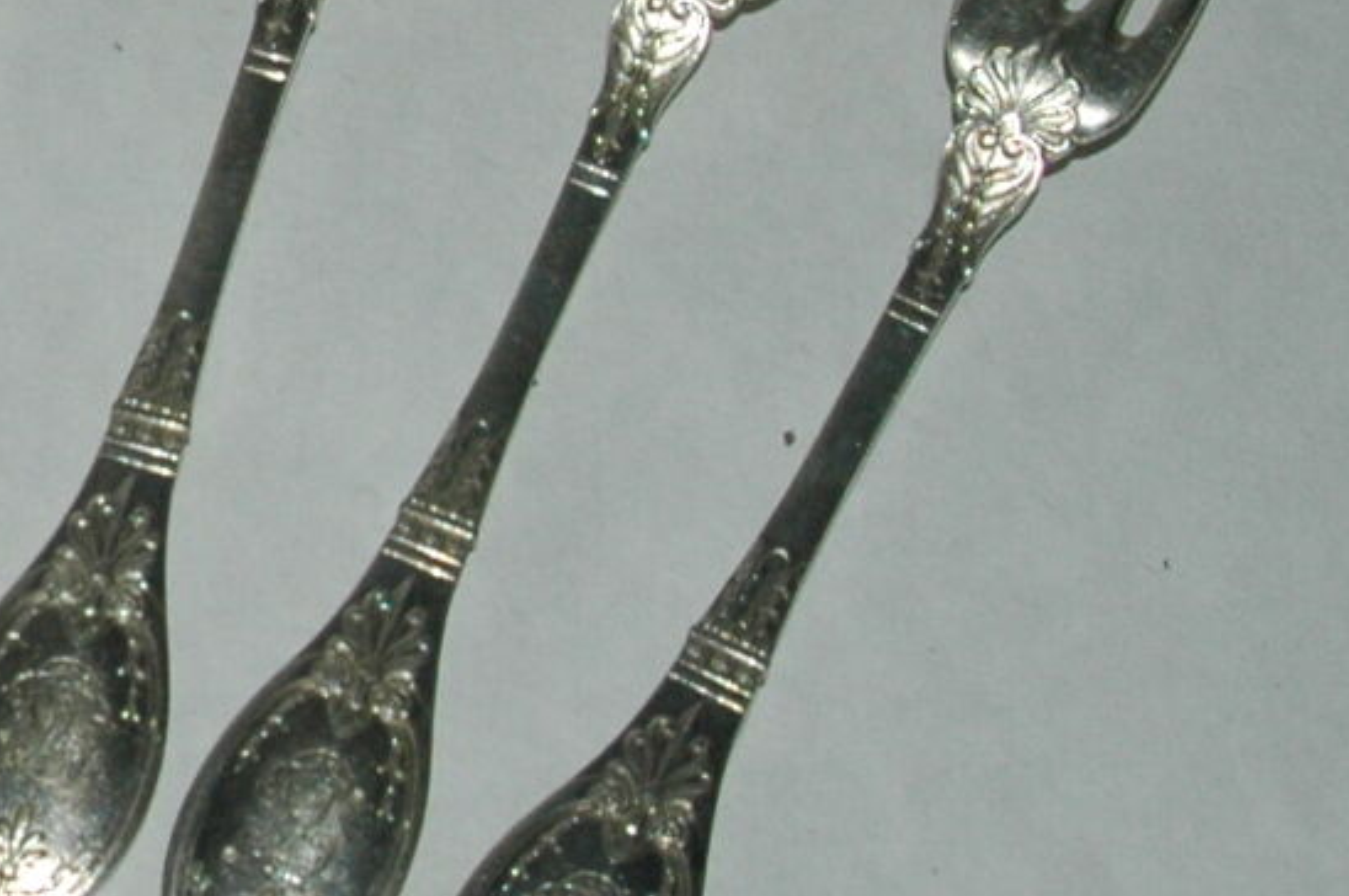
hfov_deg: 10.2
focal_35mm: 190
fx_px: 7113
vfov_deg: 7.1
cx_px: -1103
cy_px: -404
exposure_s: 1/125
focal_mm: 31
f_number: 7.1
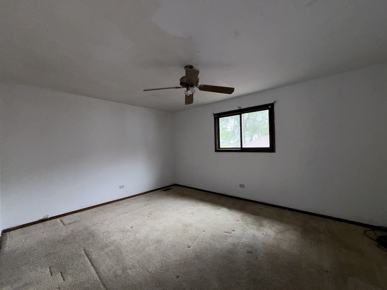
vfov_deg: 85.7
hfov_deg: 102.1
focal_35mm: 14
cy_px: 145
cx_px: 194
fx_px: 157
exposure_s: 1/80
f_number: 2.2
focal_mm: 2.22
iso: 64
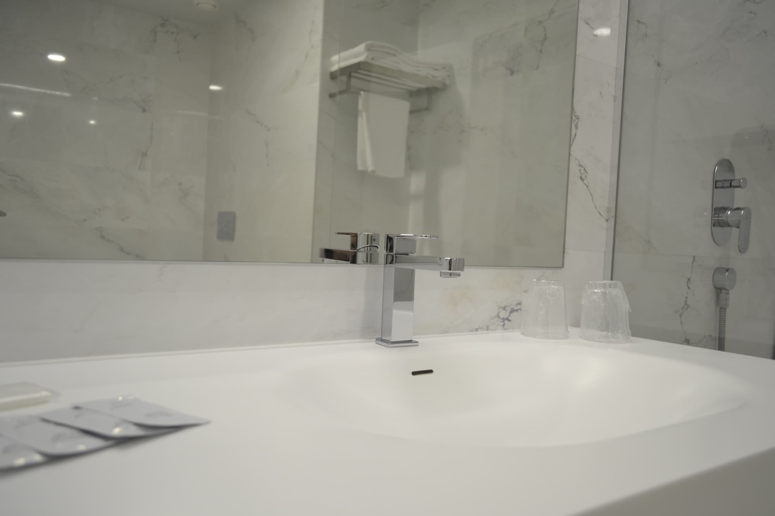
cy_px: 258
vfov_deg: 47.9
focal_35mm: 27
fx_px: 581
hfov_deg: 67.4
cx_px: 388
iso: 400
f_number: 3.5
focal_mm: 18
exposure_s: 1/30
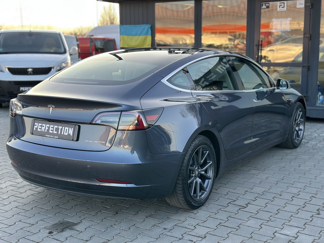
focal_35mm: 48
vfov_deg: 30.3
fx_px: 449
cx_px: 162
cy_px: 122
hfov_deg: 39.7
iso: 80
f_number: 1.78
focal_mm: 6.86
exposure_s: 1/398
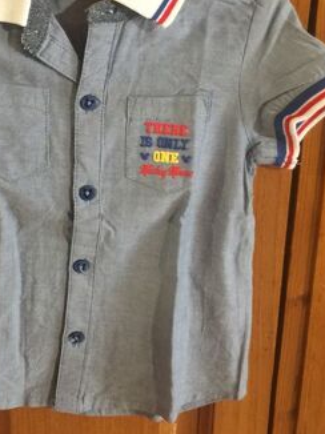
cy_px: 125
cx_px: 95
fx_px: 714
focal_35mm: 57
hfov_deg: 25.4
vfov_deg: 33.3
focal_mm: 4.15
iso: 125
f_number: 2.2
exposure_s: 1/8
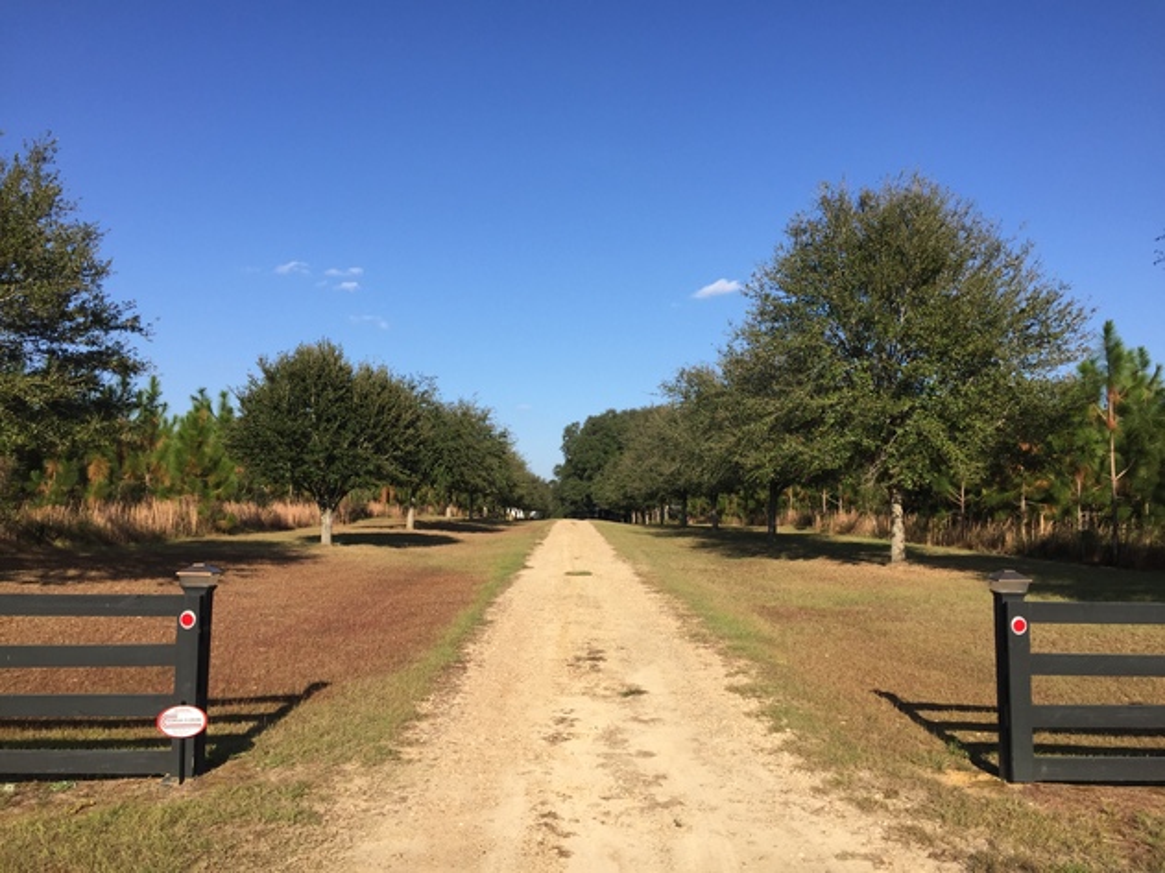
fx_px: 976
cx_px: 582
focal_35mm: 29
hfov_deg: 61.7
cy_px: 436
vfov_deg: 48.2
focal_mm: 4.15
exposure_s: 1/1883
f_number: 2.2
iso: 32
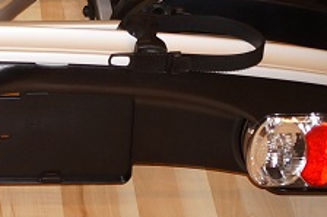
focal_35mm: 139
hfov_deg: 14.2
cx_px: -92
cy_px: -85
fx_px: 1262
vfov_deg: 9.6
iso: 1250
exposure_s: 1/60
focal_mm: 26
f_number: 4
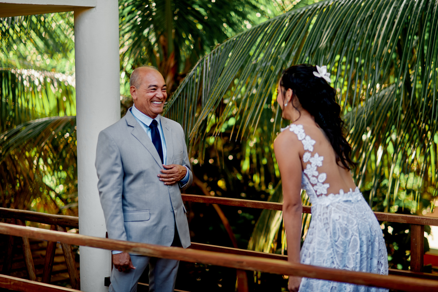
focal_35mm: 85
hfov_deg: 23.9
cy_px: 146
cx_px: 219
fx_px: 1034
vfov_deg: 16.1
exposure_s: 1/320
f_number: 2
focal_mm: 85
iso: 100
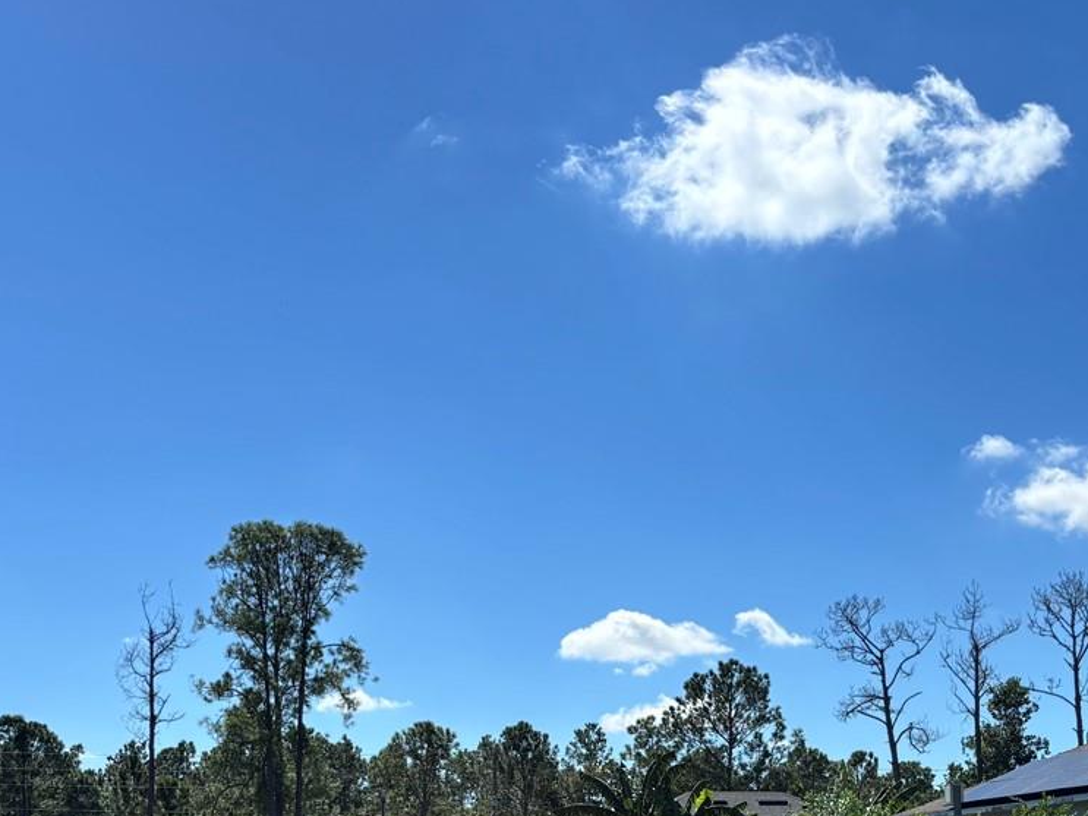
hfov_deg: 34.3
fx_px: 1760
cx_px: 513
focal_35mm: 56
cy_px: 731
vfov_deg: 25.3
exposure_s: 1/4854
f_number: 1.6
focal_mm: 5.96
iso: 50
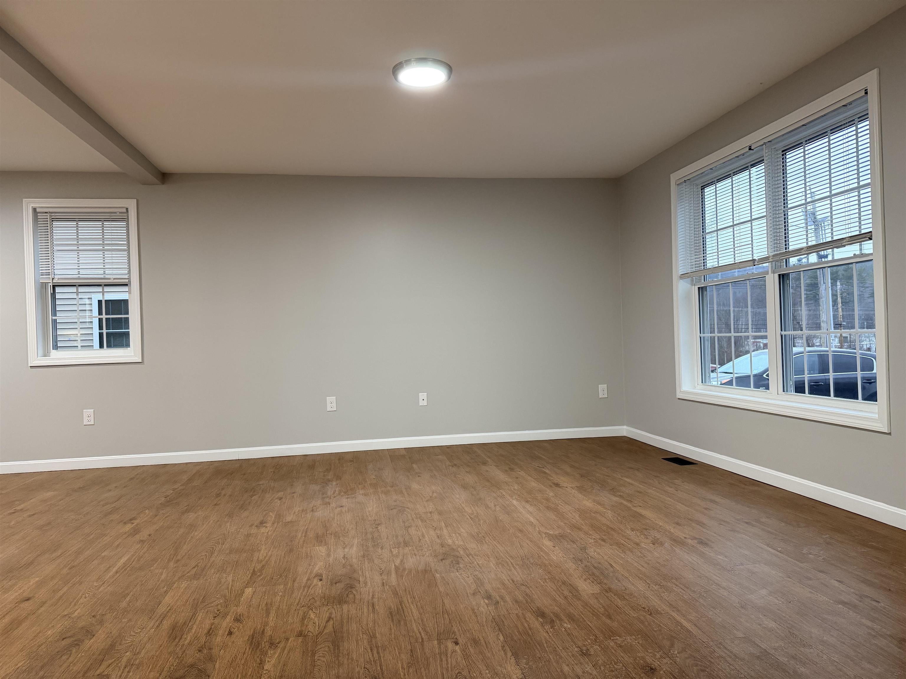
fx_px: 628
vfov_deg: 56.8
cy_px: 340
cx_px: 453
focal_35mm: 24
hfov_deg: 71.6
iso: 250
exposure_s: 1/60
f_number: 1.78
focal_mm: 6.76
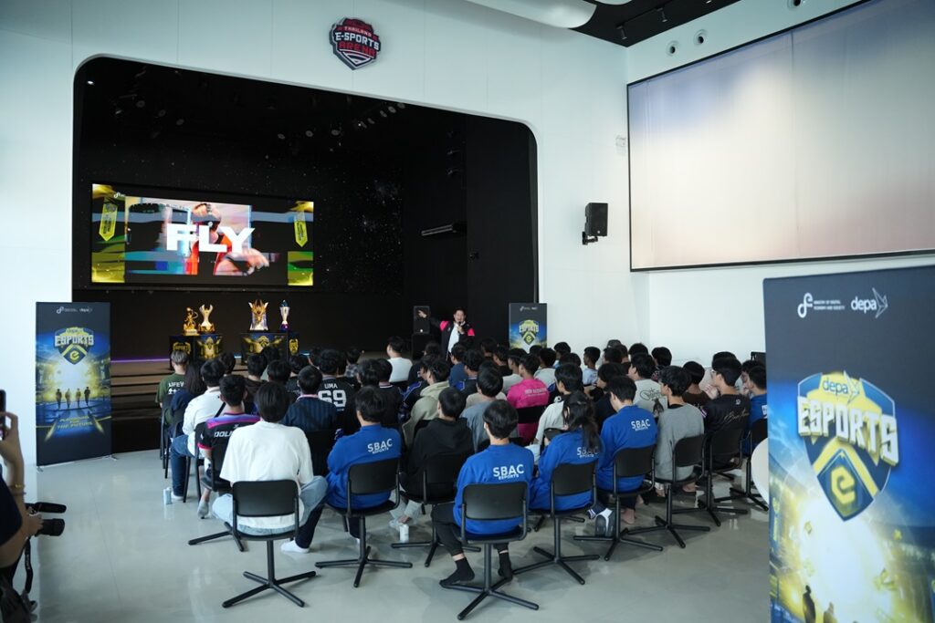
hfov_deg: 73.7
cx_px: 468
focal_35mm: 24
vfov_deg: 53.1
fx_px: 623
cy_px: 312
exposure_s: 1/1000
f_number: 2.8
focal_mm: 24
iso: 4000
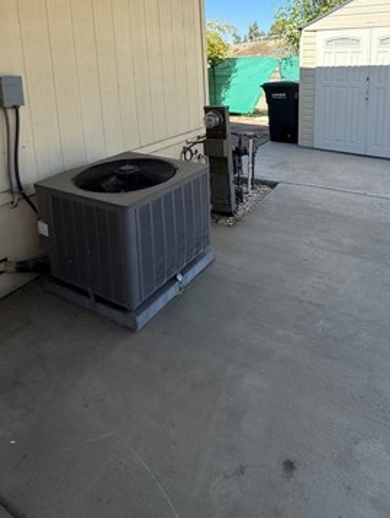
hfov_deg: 54.4
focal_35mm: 25
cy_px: 111
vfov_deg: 63.9
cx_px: 242
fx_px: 375
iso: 64
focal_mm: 2.22
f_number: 2.2
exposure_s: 1/1235
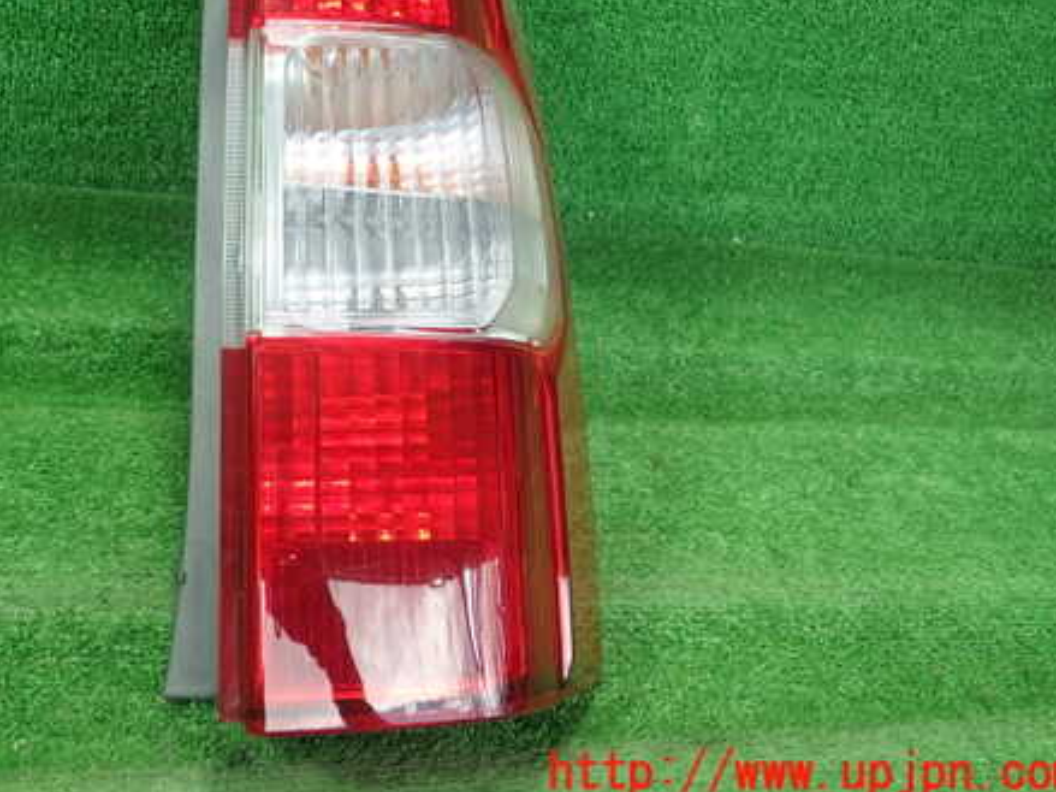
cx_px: 370
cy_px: 262
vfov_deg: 34.8
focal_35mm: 41
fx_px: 1250
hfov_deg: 45.2
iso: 320
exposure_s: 1/125
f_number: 2.3
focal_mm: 5.5
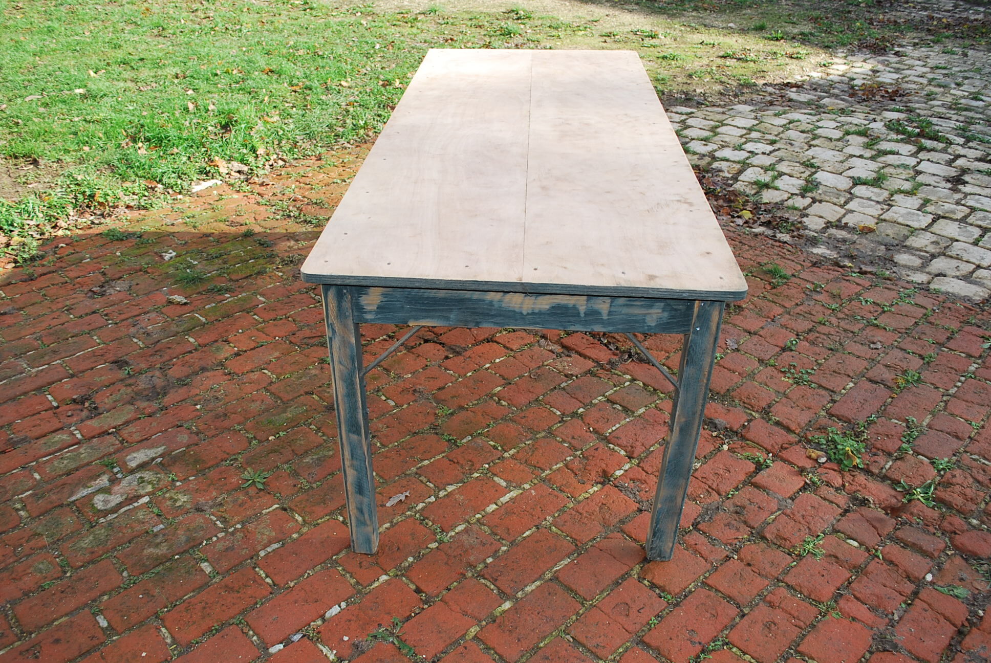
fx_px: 827
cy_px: 332
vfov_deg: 43.7
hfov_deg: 61.9
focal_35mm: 30
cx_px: 496
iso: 100
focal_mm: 20
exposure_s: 1/200
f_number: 4
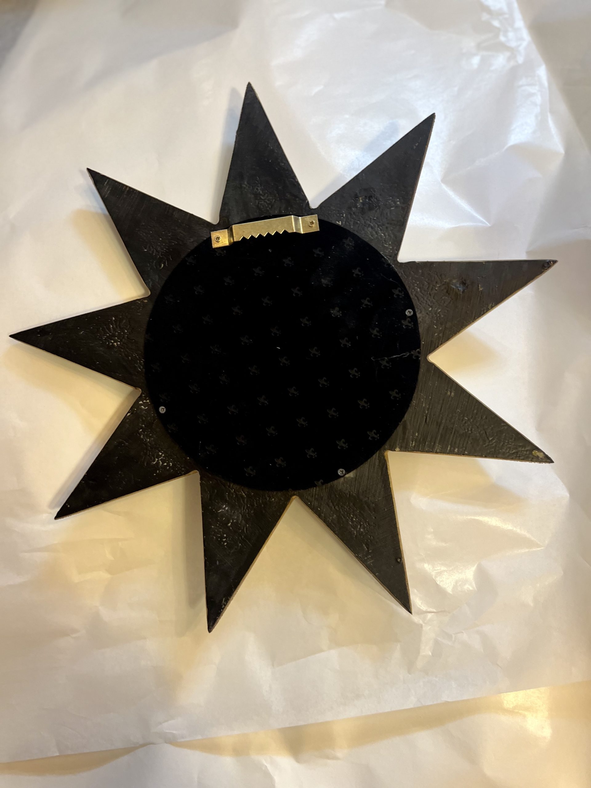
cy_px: 394
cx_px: 296
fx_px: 592
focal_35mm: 26
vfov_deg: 67.3
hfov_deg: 53.1
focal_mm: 5.7
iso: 160
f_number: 1.5
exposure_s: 1/50
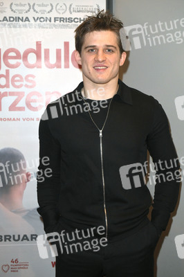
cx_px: 92
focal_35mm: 58
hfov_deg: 23.3
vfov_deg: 34.5
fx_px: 445
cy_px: 138
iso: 2000
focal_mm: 58
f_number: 6.3
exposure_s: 1/160
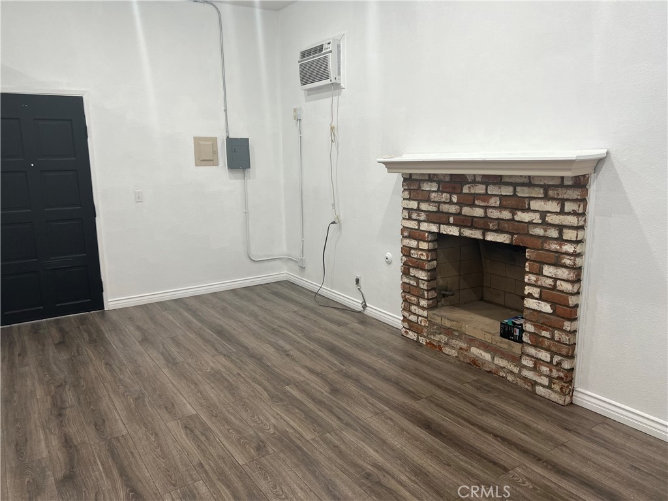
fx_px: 502
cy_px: 250
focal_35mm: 26
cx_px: 334
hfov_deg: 67.3
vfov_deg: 53.1
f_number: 1.5
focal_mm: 5.7
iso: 80
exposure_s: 1/60
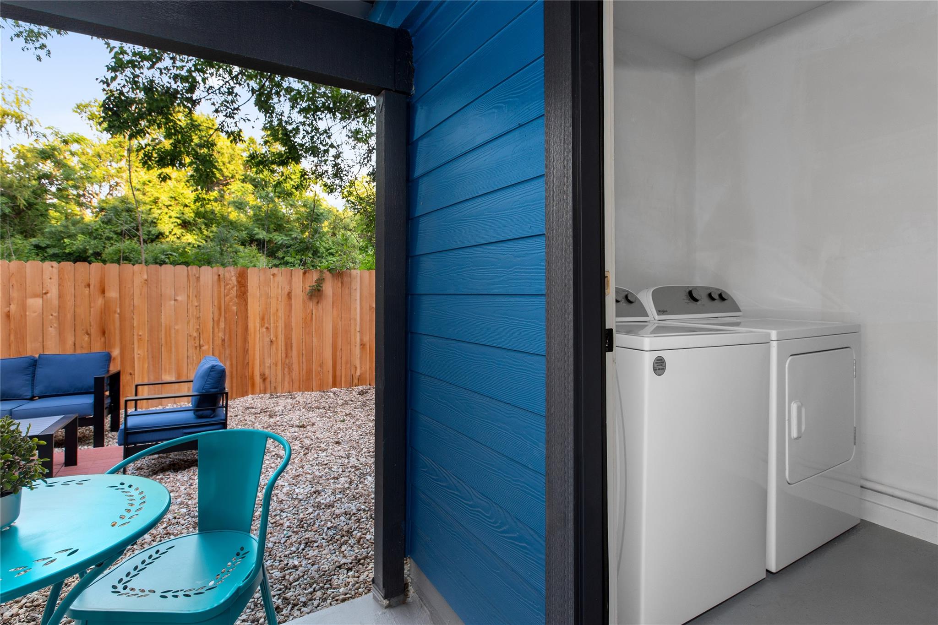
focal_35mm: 17
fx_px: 443
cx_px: 469
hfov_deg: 93.3
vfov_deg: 70.4
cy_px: 312
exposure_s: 1/125
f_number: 7.1
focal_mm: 17
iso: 250
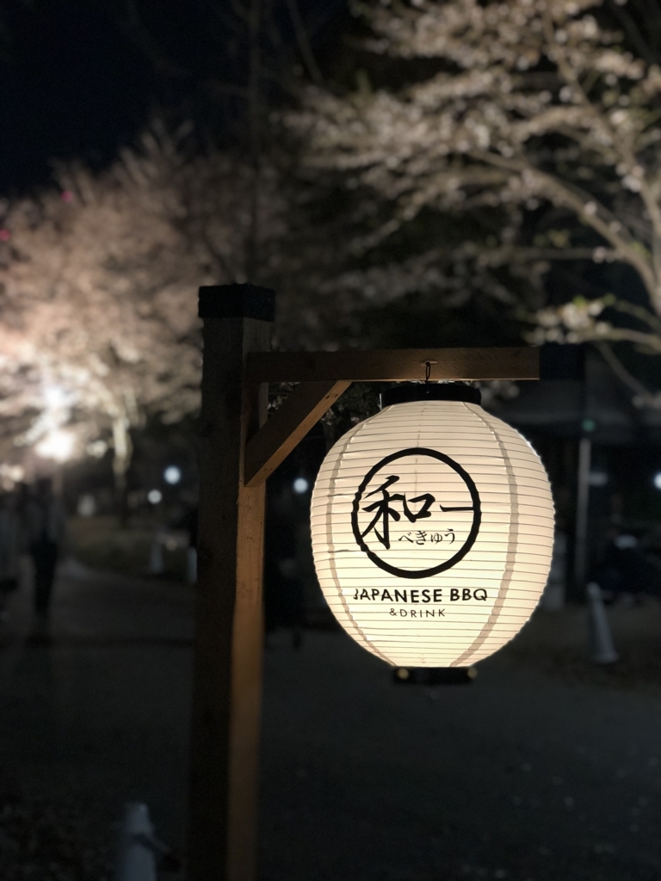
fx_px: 1324
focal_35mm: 52
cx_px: 330
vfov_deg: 36.8
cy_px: 440
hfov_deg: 28.0
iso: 160
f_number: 2.4
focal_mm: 6
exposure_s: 1/11
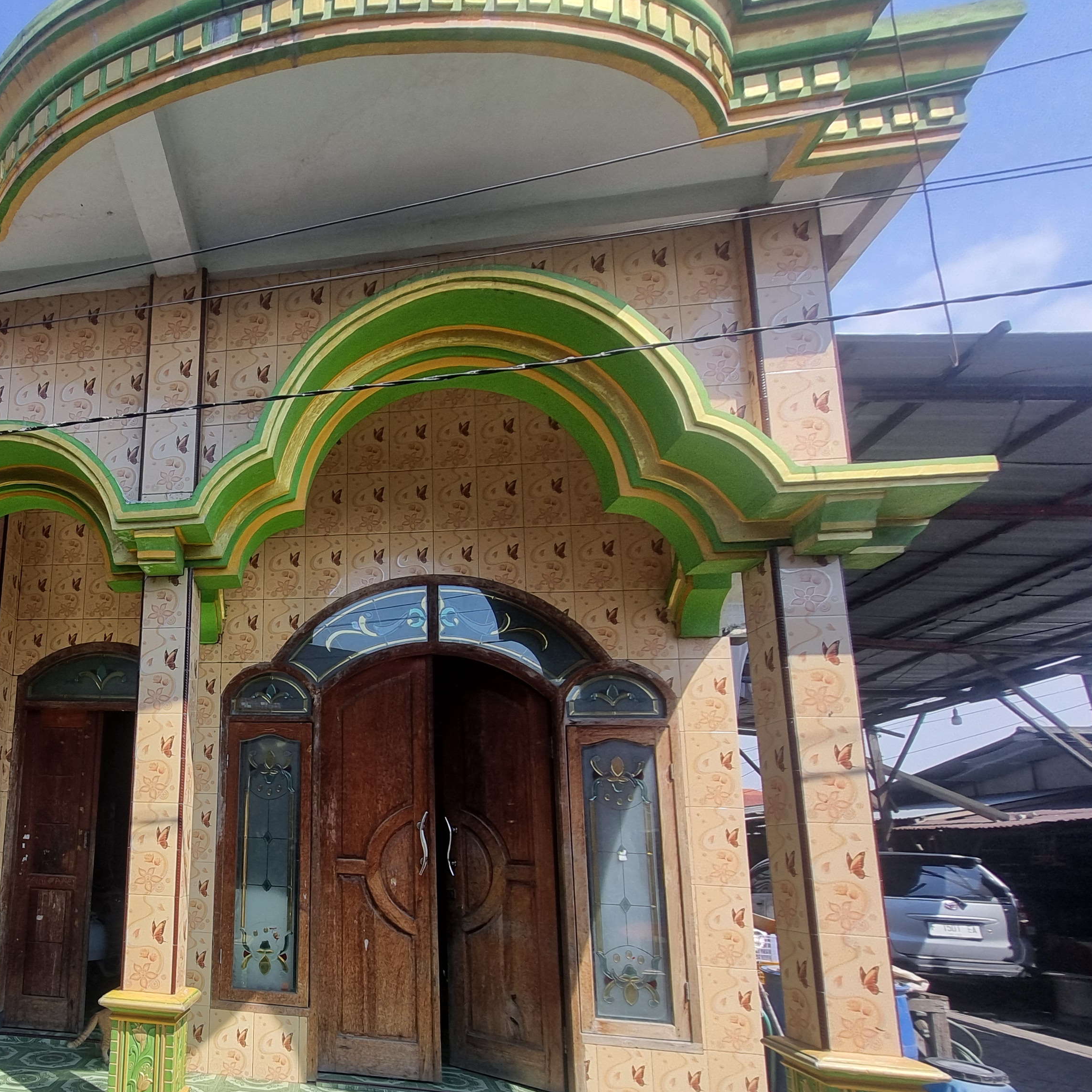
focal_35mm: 20
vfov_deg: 73.4
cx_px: 161
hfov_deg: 65.2
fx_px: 714
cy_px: 692
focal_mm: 1.74
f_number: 2.2
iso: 50
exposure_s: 1/958
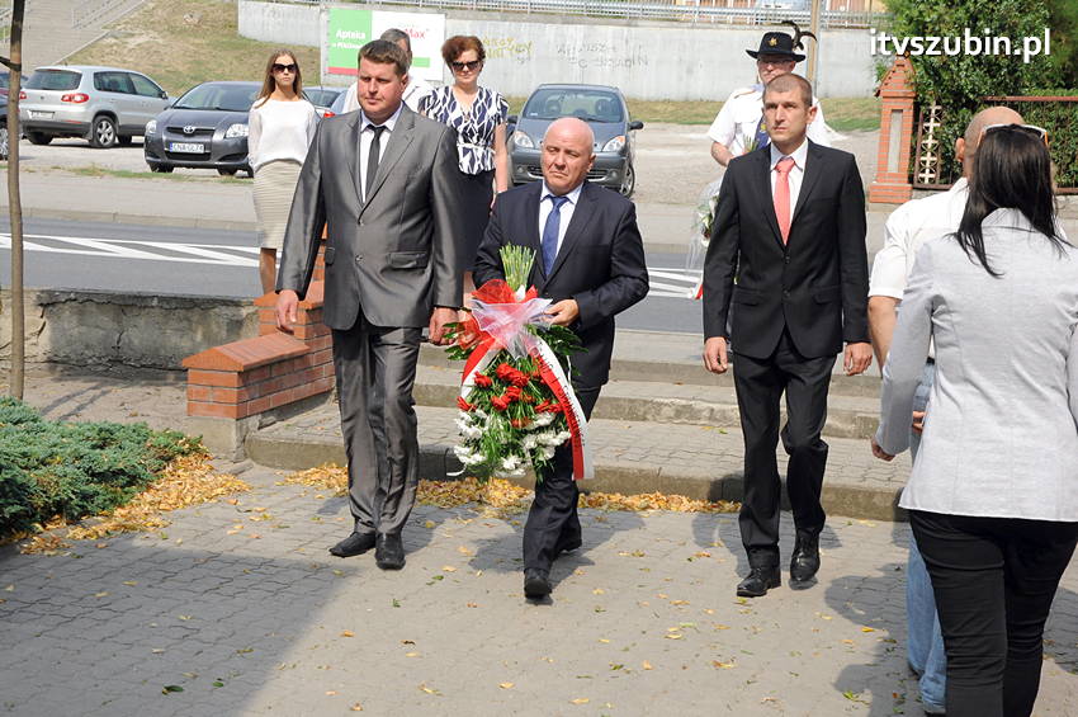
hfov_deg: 31.9
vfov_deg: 21.5
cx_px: 539
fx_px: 1885
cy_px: 358
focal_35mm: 63
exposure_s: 1/200
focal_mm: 42
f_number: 14
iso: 500
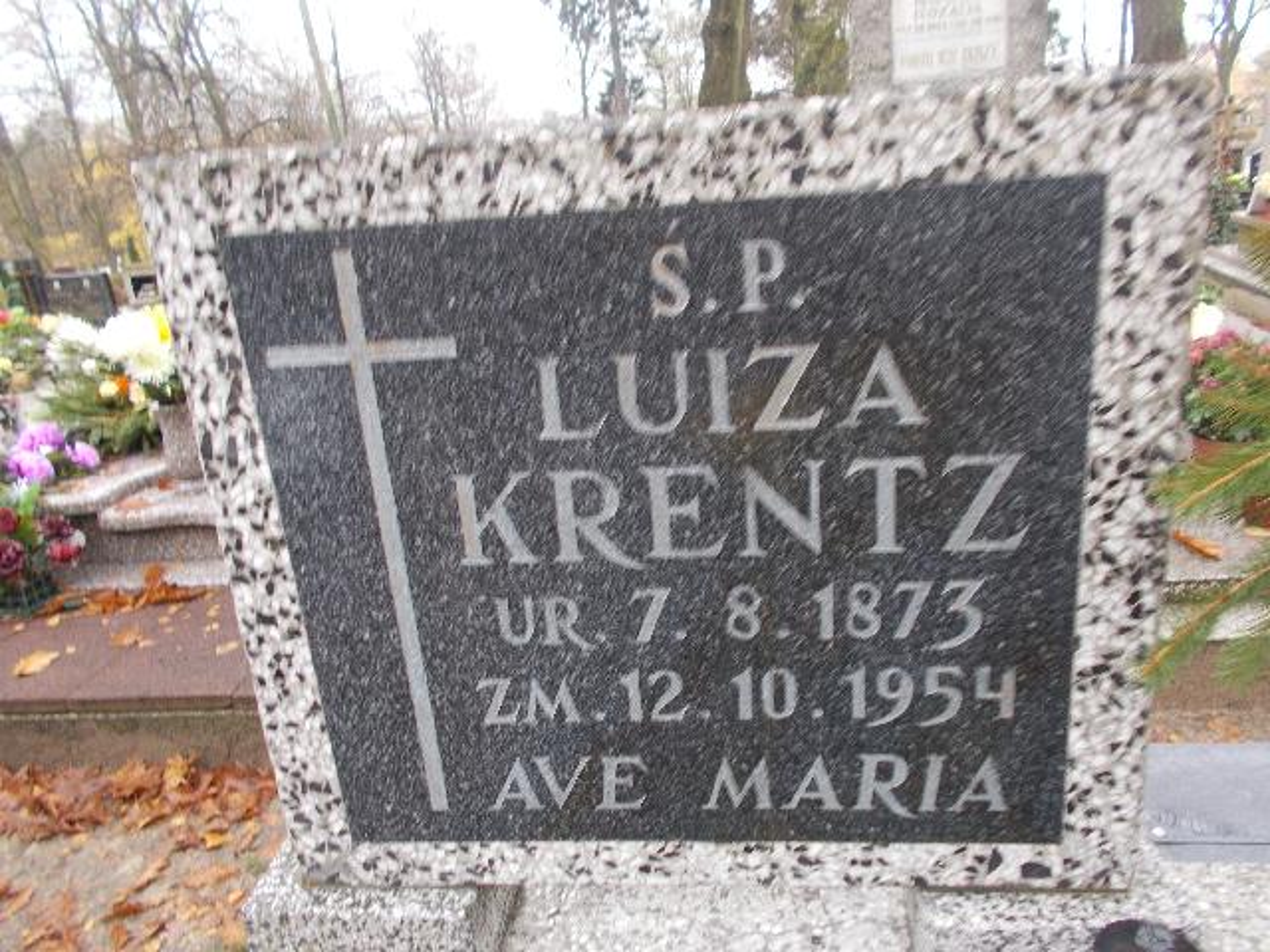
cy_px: 476
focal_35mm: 26
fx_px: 954
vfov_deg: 53.1
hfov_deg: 67.3
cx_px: 635
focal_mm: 4.6
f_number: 3.2
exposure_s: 1/25
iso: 100
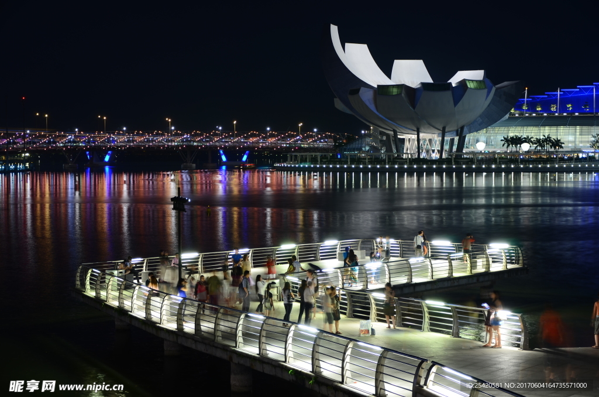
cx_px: 300
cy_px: 198
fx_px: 1245
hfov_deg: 27.0
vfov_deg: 18.1
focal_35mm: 75
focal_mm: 50
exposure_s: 5
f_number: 5
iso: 100
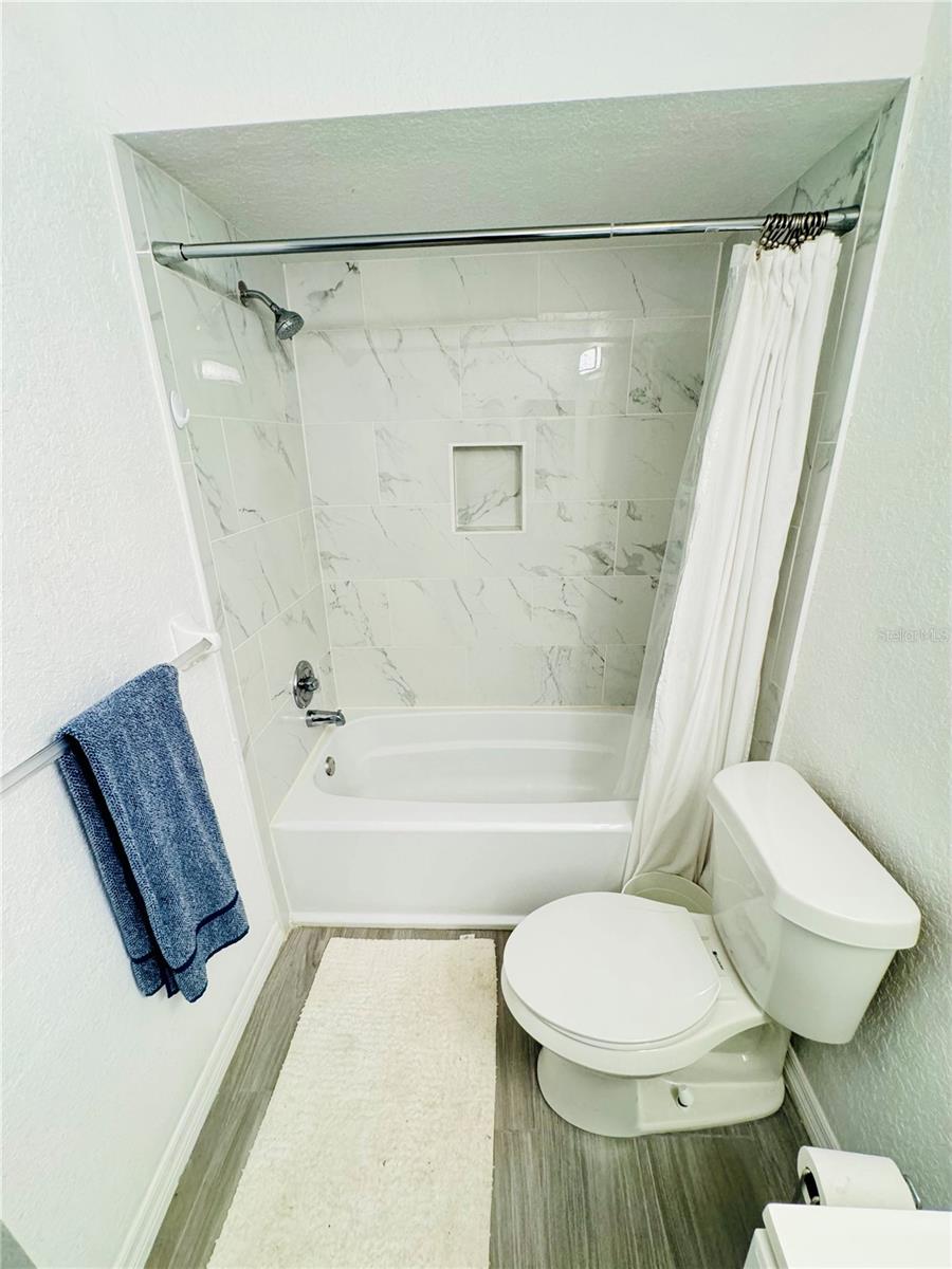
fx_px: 513
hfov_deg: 85.7
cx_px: 476
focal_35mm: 14
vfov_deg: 102.1
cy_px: 634
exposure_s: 1/60
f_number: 2.2
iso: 320
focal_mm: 2.22
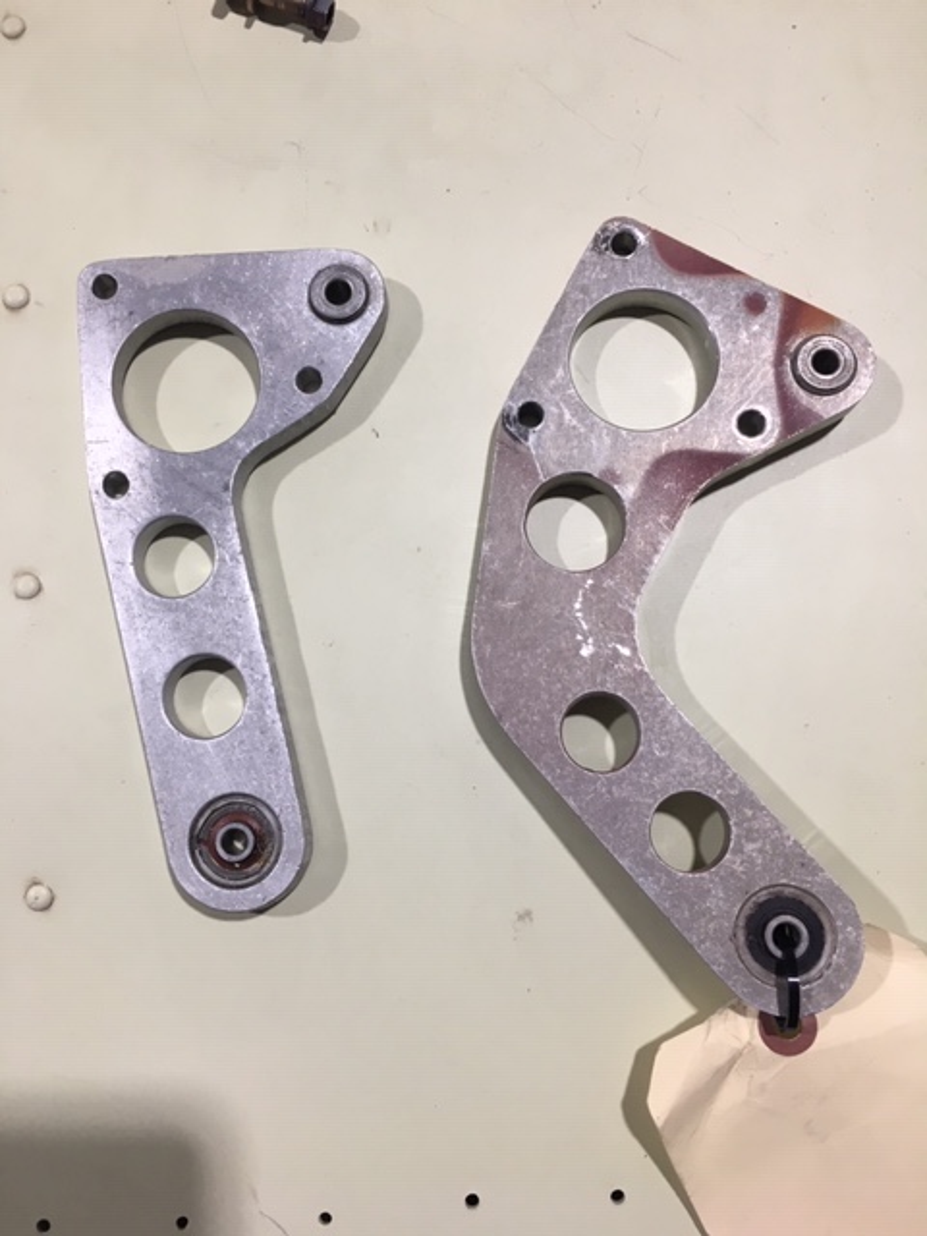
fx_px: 1035
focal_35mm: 29
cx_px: 464
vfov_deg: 61.7
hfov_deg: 48.2
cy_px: 618
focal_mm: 4.15
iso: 32
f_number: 2.2
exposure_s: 1/40
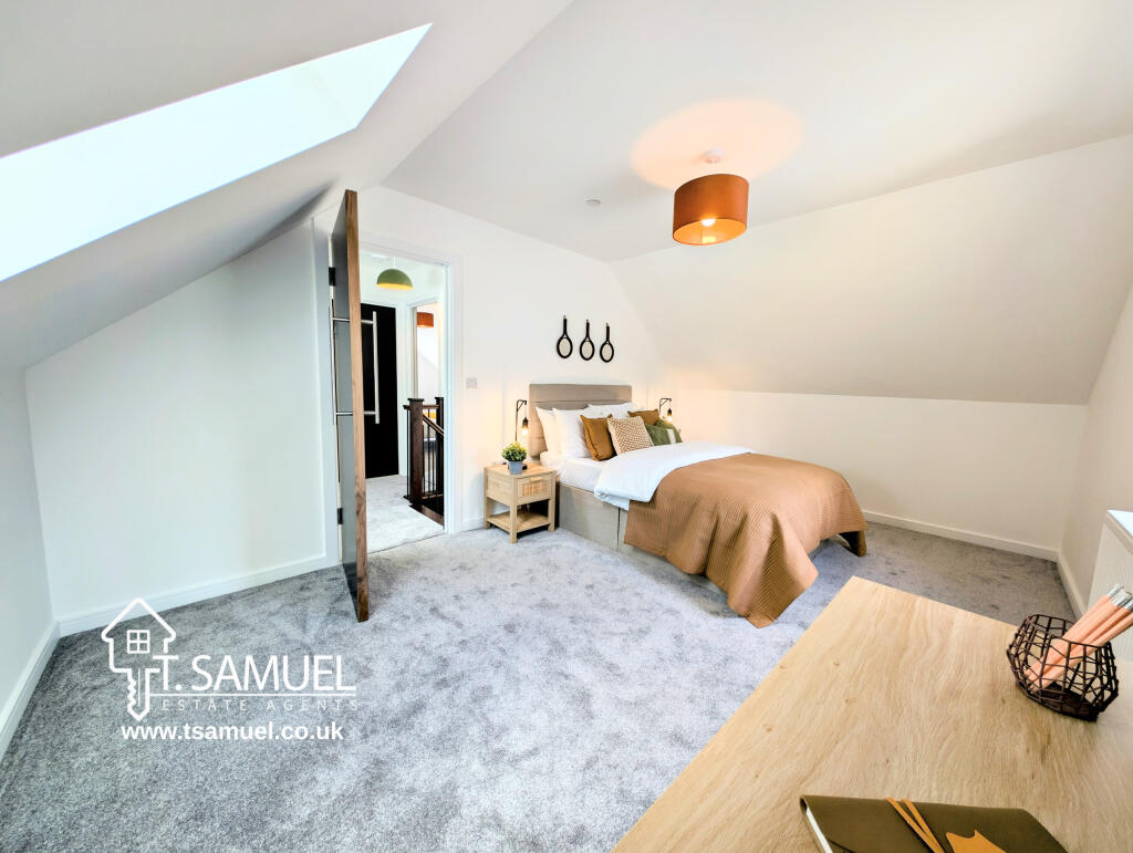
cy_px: 426
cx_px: 566
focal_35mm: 12
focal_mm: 2.23
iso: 38
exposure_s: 1/199
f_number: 1.95
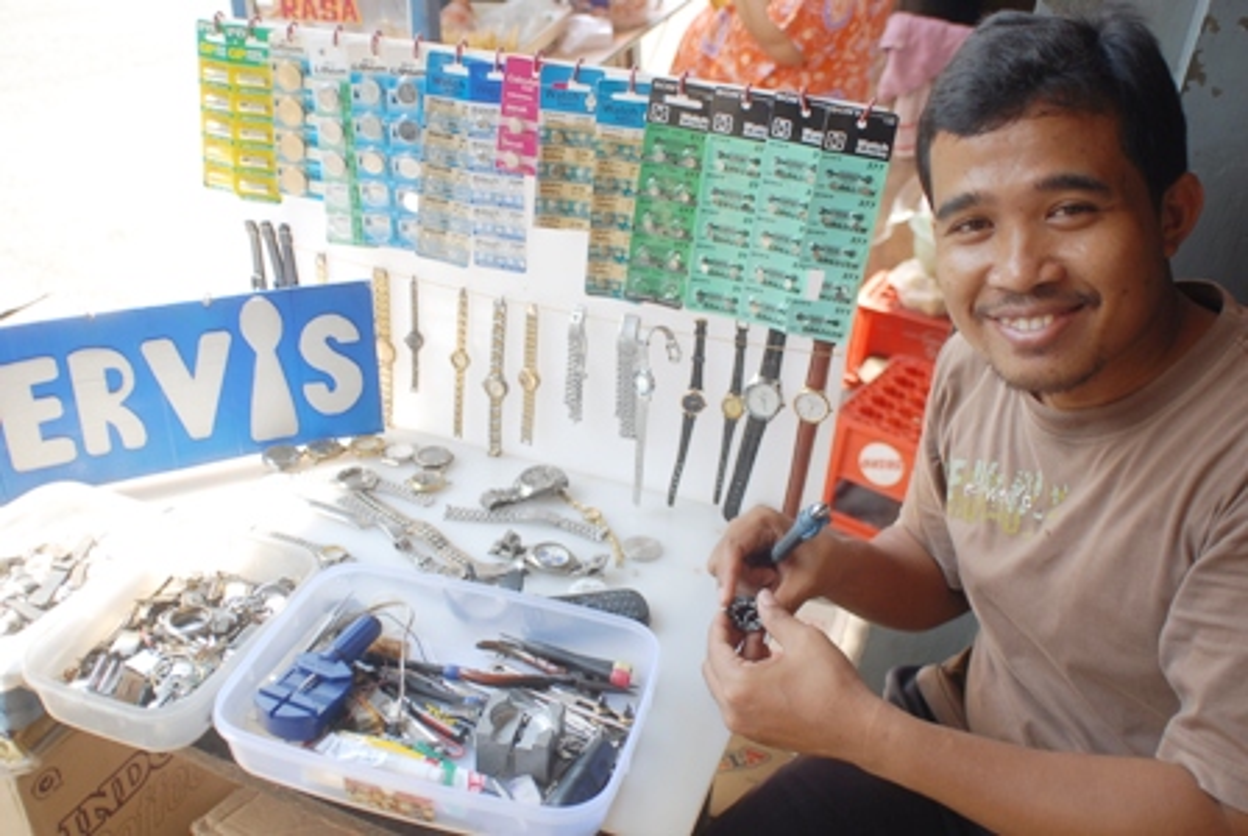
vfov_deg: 43.7
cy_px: 418
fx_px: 1041
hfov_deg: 61.9
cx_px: 624
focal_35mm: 30
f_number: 3.5
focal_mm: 20
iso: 125
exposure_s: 1/200
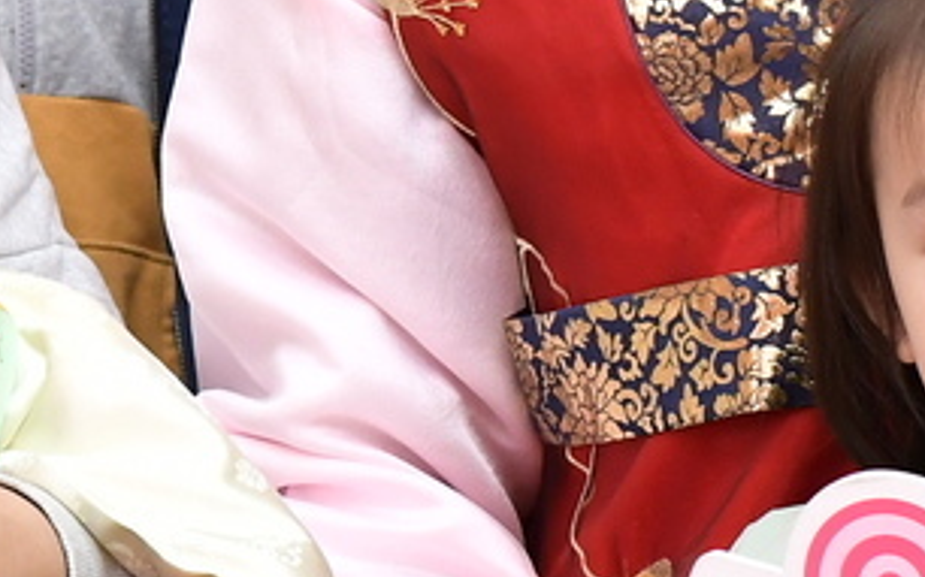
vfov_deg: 4.7
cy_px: -266
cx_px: -329
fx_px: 7056
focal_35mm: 280
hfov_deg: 7.4
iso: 1000
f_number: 4.5
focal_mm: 35
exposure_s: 1/200
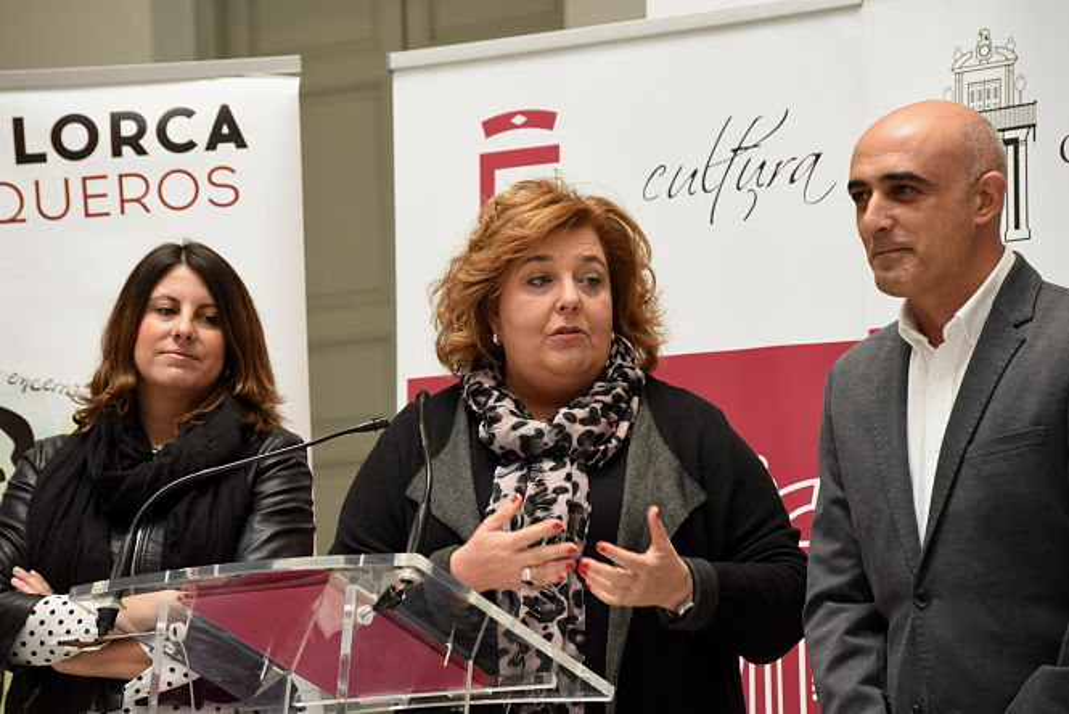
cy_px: 357
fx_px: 4456
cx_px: 534
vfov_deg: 9.2
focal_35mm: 150
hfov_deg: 13.7
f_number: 8
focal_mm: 150
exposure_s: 1/125
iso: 1600
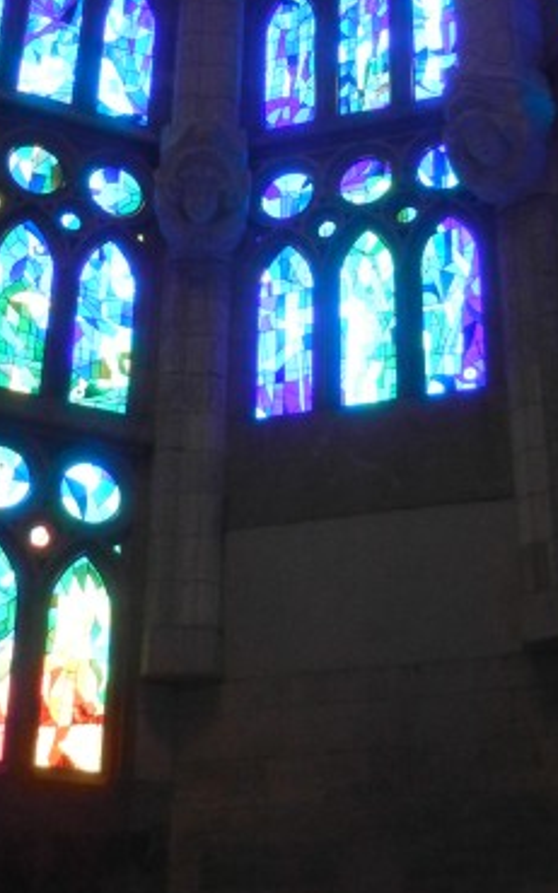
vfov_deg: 30.4
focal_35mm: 66
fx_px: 1607
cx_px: 275
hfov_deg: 19.7
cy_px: 195
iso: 640
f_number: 3.5
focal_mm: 5.4
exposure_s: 1/44.3
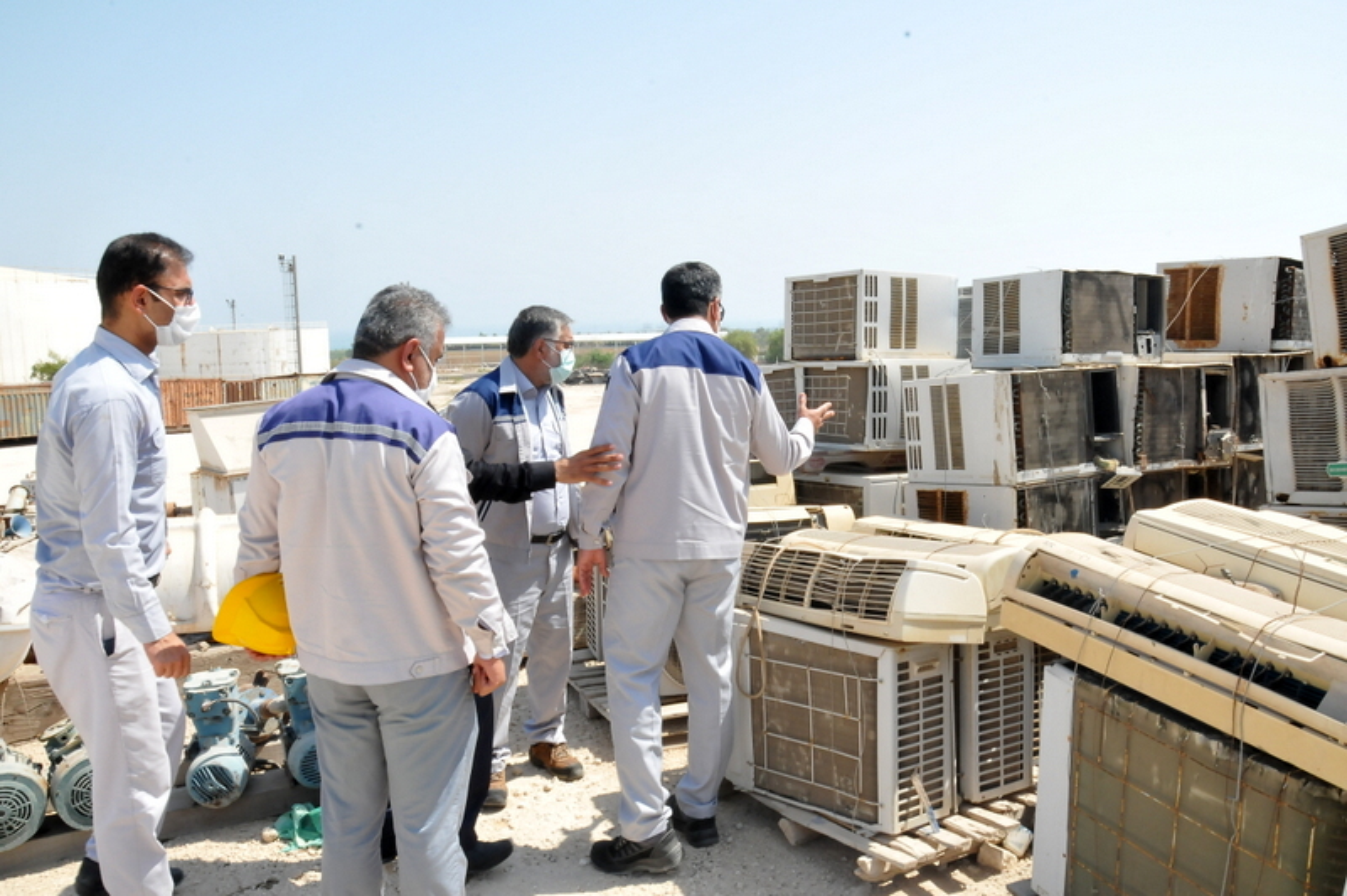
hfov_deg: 67.4
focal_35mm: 27
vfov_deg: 47.9
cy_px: 448
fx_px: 1009
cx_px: 674
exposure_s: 1/100
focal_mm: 18
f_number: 22
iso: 800
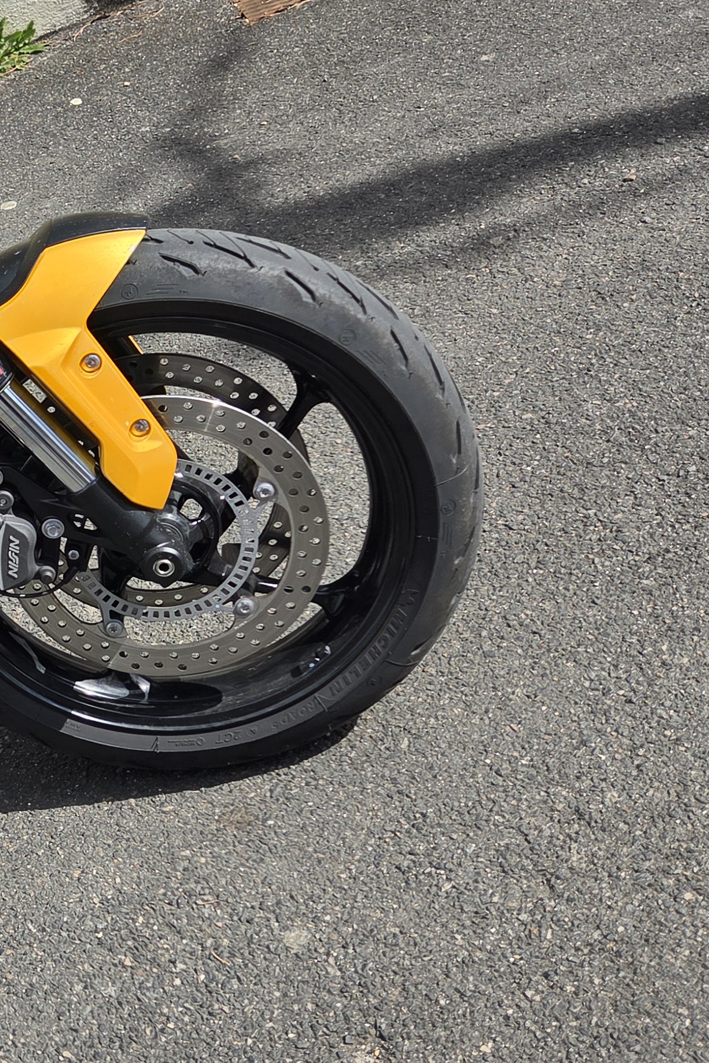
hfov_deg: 21.3
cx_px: -366
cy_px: 488
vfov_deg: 37.5
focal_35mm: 53
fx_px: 1565
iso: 80
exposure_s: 1/4043
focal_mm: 5.4
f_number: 1.8
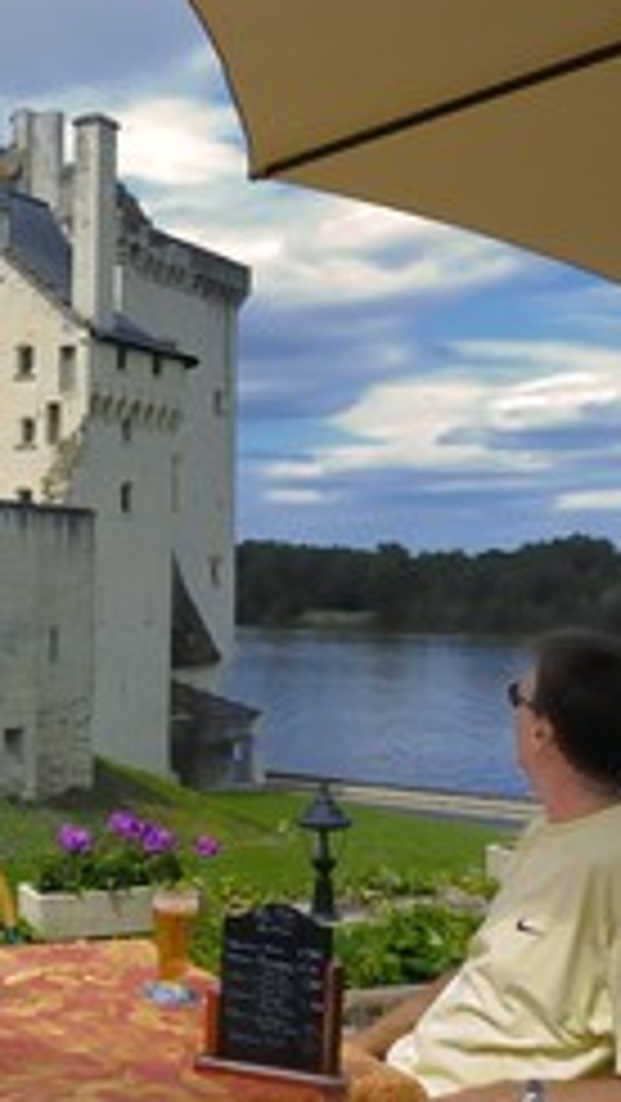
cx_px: 38
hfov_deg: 25.1
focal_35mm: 46
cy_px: 567
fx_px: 1342
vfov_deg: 44.6
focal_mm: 17
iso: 100
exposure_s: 1/100
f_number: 9.5
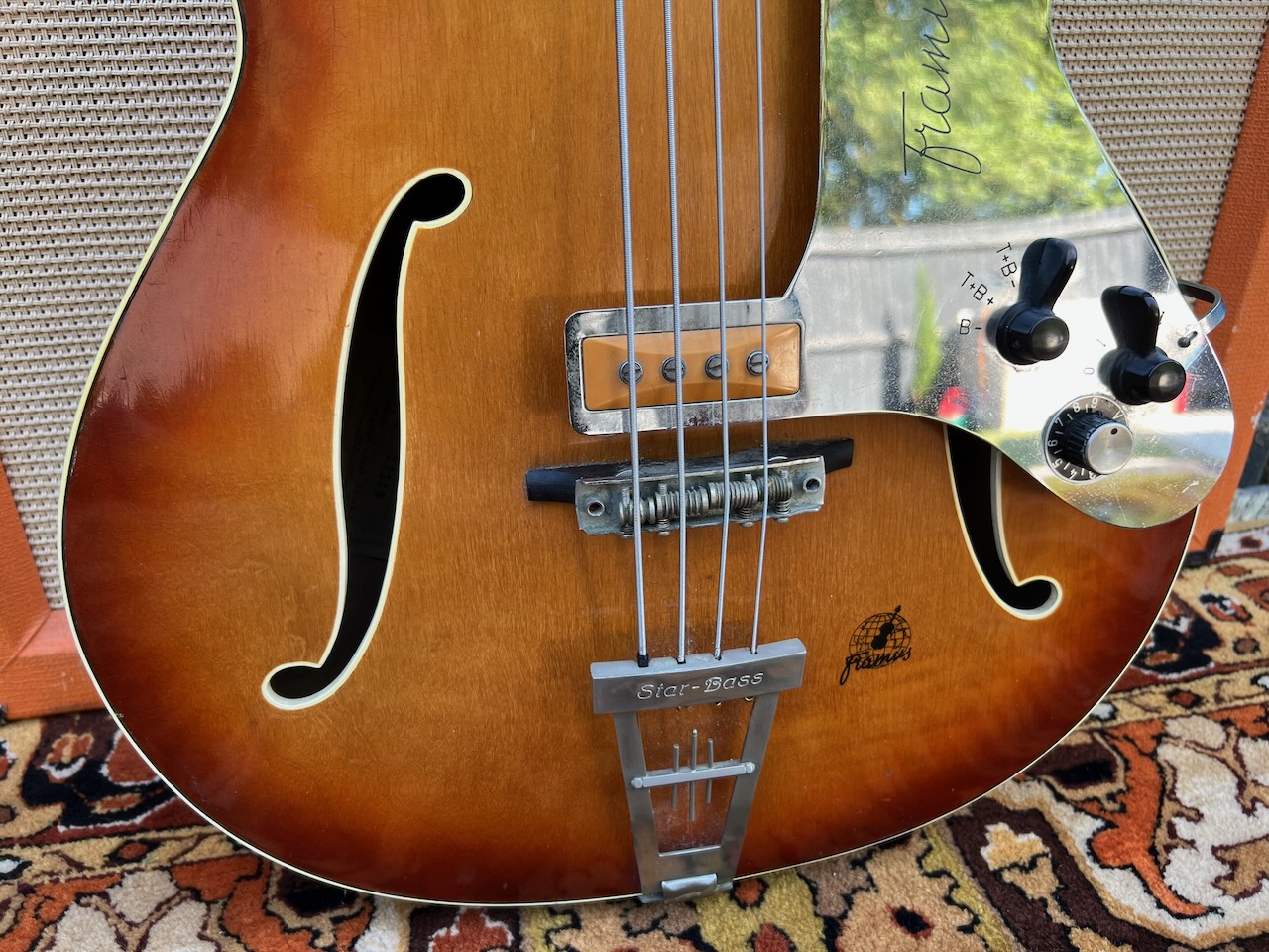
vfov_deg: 53.1
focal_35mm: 26
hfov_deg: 67.3
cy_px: 476
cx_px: 634
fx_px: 953
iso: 40
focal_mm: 5.7
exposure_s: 1/121
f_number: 1.5
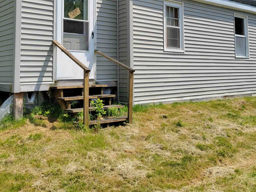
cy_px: 54
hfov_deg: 45.8
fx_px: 303
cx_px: 122
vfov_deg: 34.6
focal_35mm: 41
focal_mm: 5.4
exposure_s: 1/2071
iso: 40
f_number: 1.8
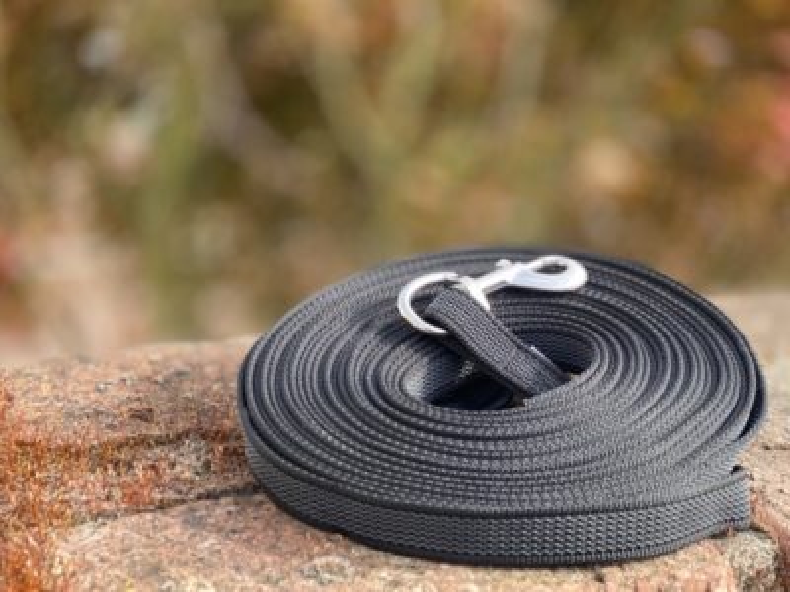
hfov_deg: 36.8
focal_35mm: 52
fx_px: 1187
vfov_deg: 28.0
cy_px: 296
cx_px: 395
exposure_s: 1/184
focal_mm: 6
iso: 20
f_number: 2
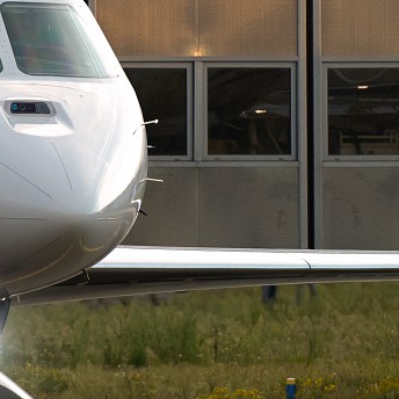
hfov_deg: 1.1
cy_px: 121
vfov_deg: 1.1
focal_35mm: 1531
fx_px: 19965
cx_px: -35
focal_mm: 310
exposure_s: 1/500
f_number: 8
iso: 1000
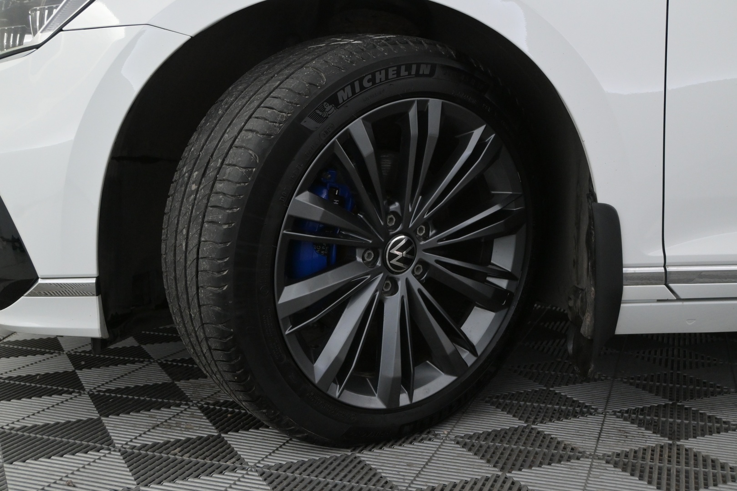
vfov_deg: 32.4
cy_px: 246
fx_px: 844
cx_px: 368
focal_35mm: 41
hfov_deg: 47.2
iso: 2500
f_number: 5.6
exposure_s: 1/125
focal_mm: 27.5
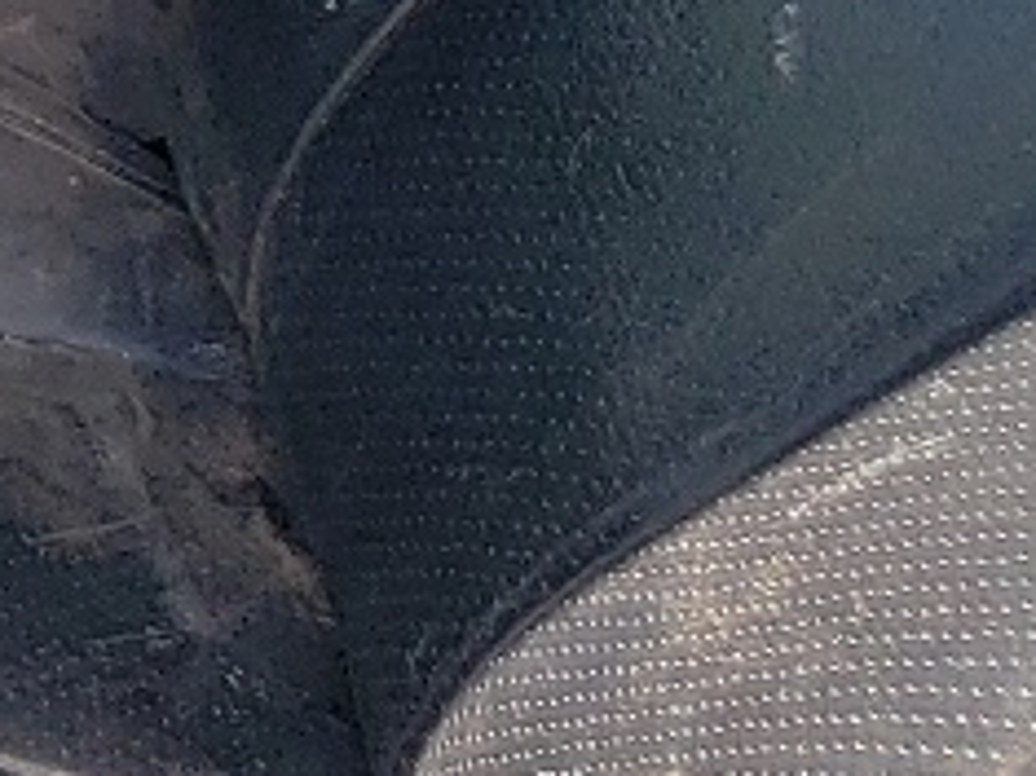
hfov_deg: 9.3
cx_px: -1878
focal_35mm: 177
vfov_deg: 8.1
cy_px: -622
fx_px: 5295
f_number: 1.5
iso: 50
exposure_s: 1/357
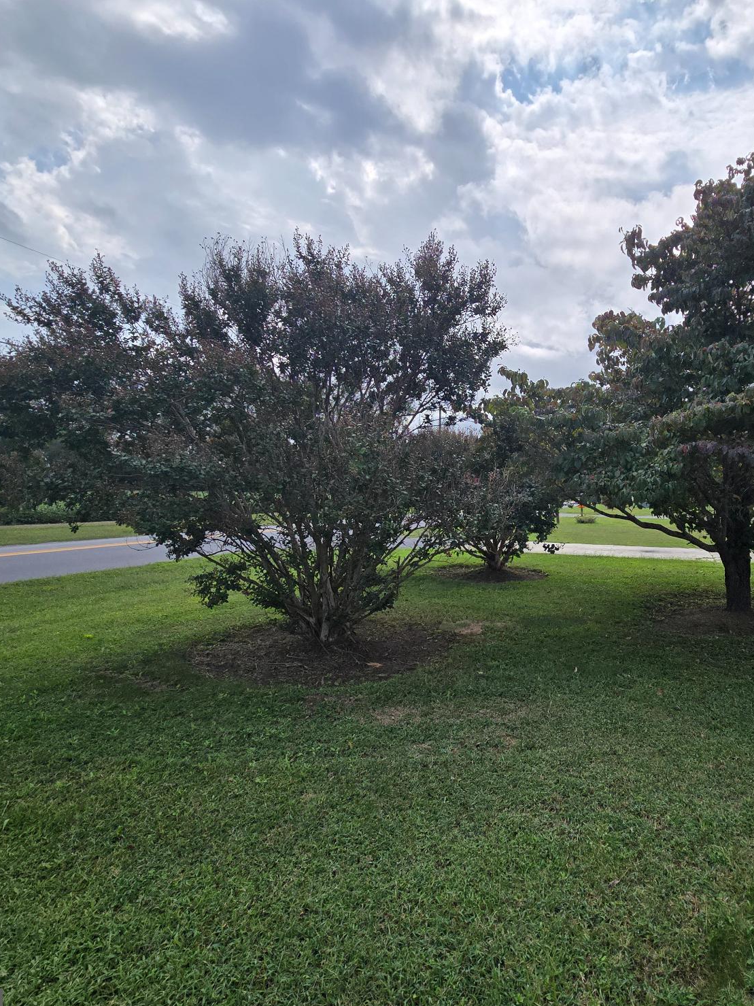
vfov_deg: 87.7
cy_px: 522
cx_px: 529
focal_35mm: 18
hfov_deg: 68.6
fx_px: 523
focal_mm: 2.2
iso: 50
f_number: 2.2
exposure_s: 1/3177
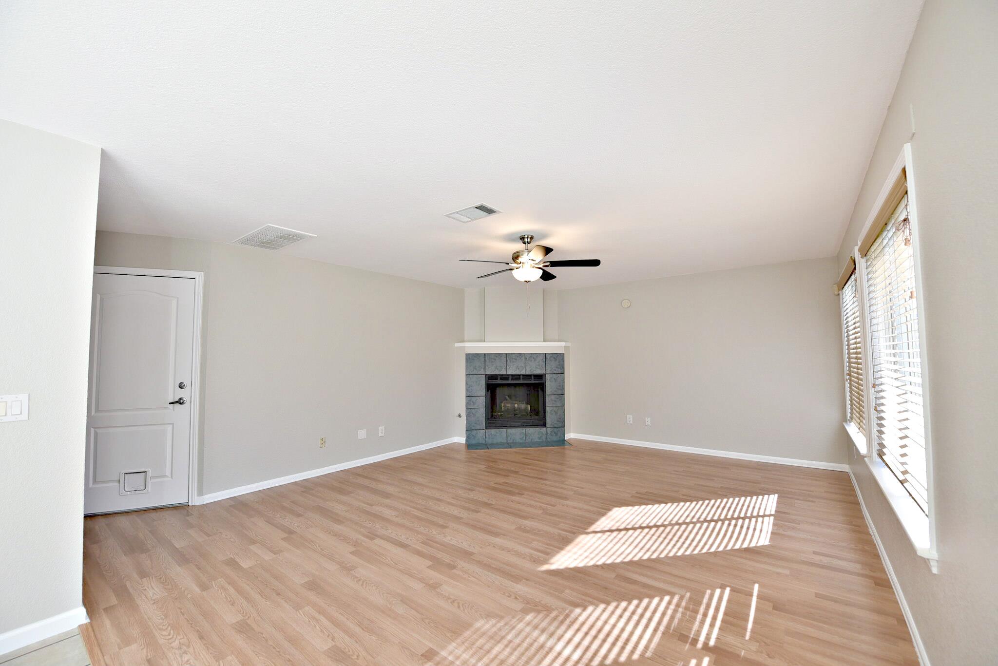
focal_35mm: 14
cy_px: 333
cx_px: 499
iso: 400
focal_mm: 14
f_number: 5
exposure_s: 1/100
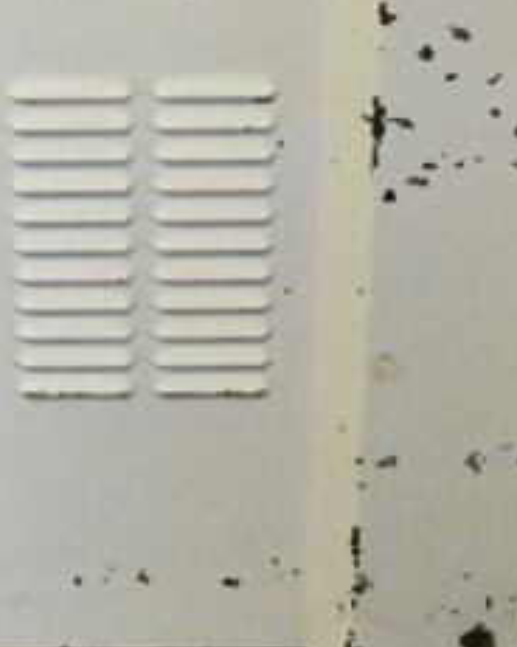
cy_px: -443
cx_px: 129
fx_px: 2563
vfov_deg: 13.2
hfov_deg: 11.5
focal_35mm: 134
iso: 6400
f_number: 7.1
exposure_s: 1/200
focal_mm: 24
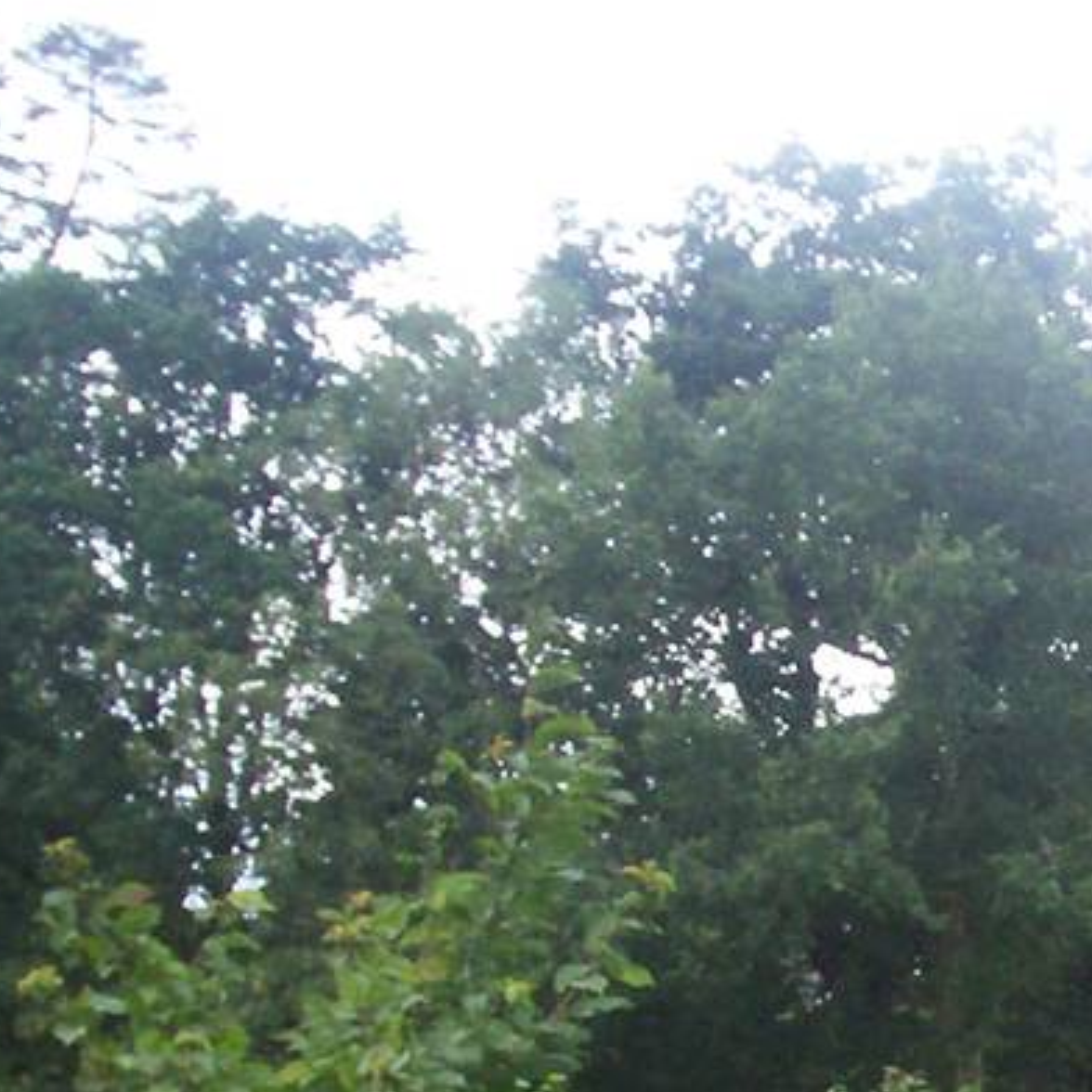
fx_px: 4640
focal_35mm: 130
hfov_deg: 12.1
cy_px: 1404
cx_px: 2095
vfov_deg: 13.0
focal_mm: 5.9
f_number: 4.5
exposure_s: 1/84.1
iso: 100
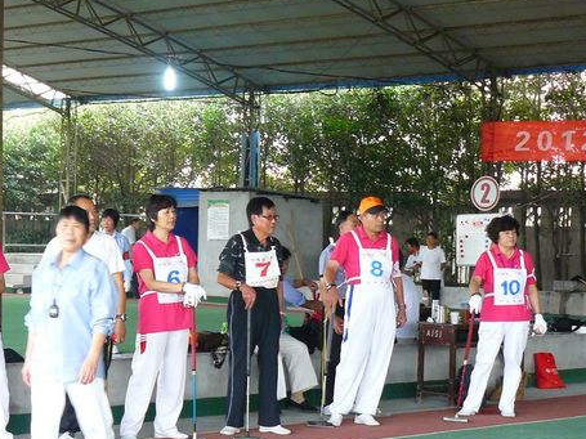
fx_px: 1642
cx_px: 164
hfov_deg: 20.1
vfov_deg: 15.2
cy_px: 321
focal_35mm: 97
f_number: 3.2
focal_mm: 10.5
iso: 200
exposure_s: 1/30
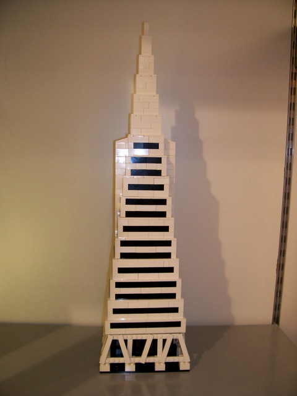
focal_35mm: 34
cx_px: 148
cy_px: 198
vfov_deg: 54.0
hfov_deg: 41.8
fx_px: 389
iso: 80
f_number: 2.7
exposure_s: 1/64
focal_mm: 5.6
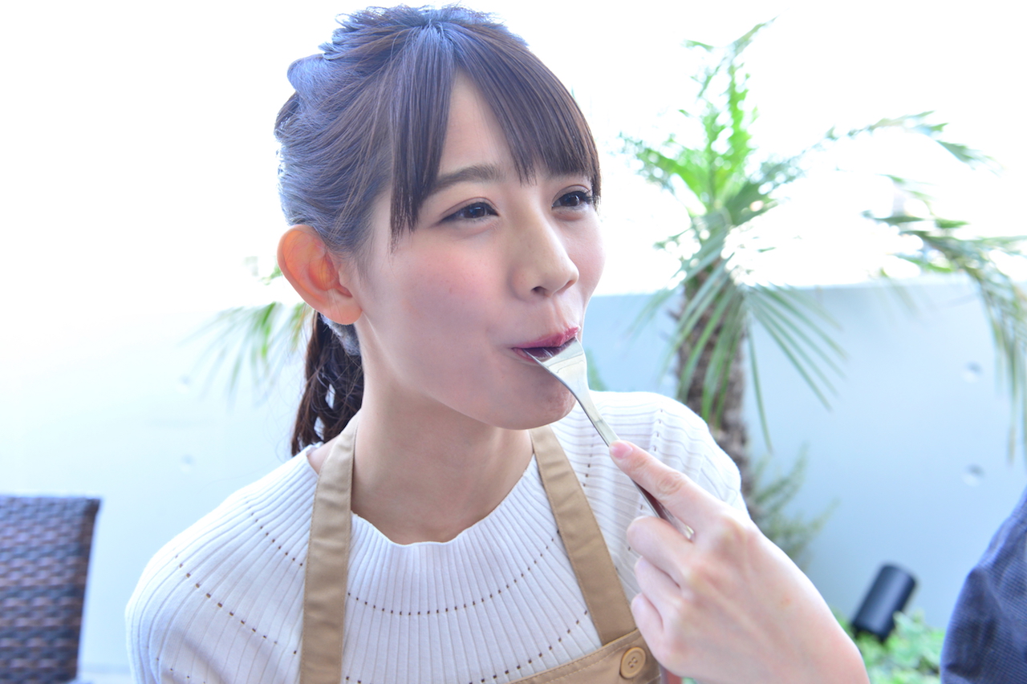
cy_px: 342
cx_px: 514
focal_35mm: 44
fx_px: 1255
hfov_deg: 44.5
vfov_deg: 30.5
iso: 800
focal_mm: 44
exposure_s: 1/125
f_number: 5.6
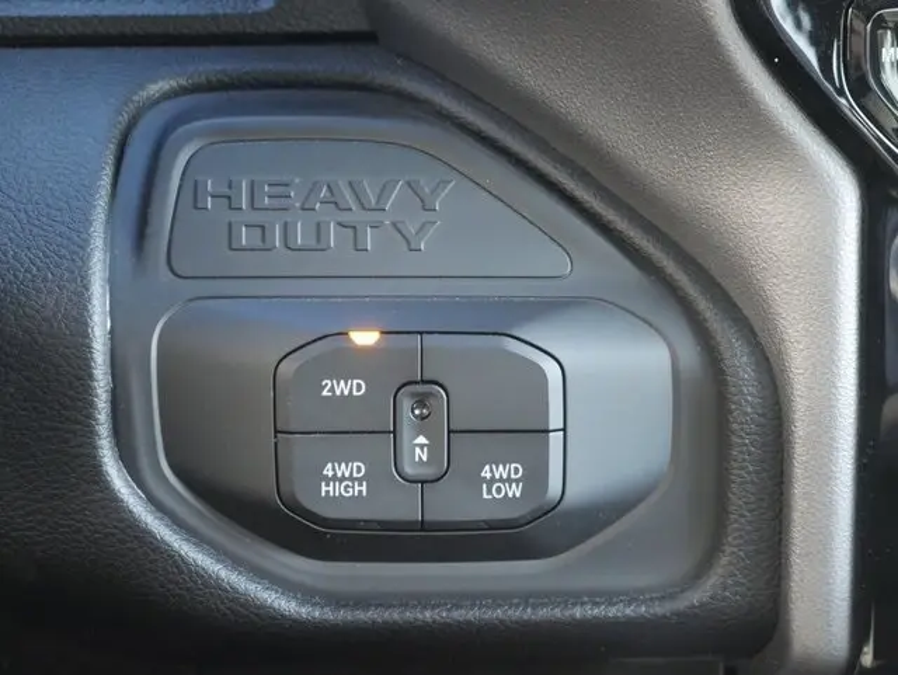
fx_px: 2025
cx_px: 449
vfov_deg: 18.9
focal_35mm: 78
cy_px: 338
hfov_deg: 25.0
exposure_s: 1/60
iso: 3200
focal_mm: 39
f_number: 5.6
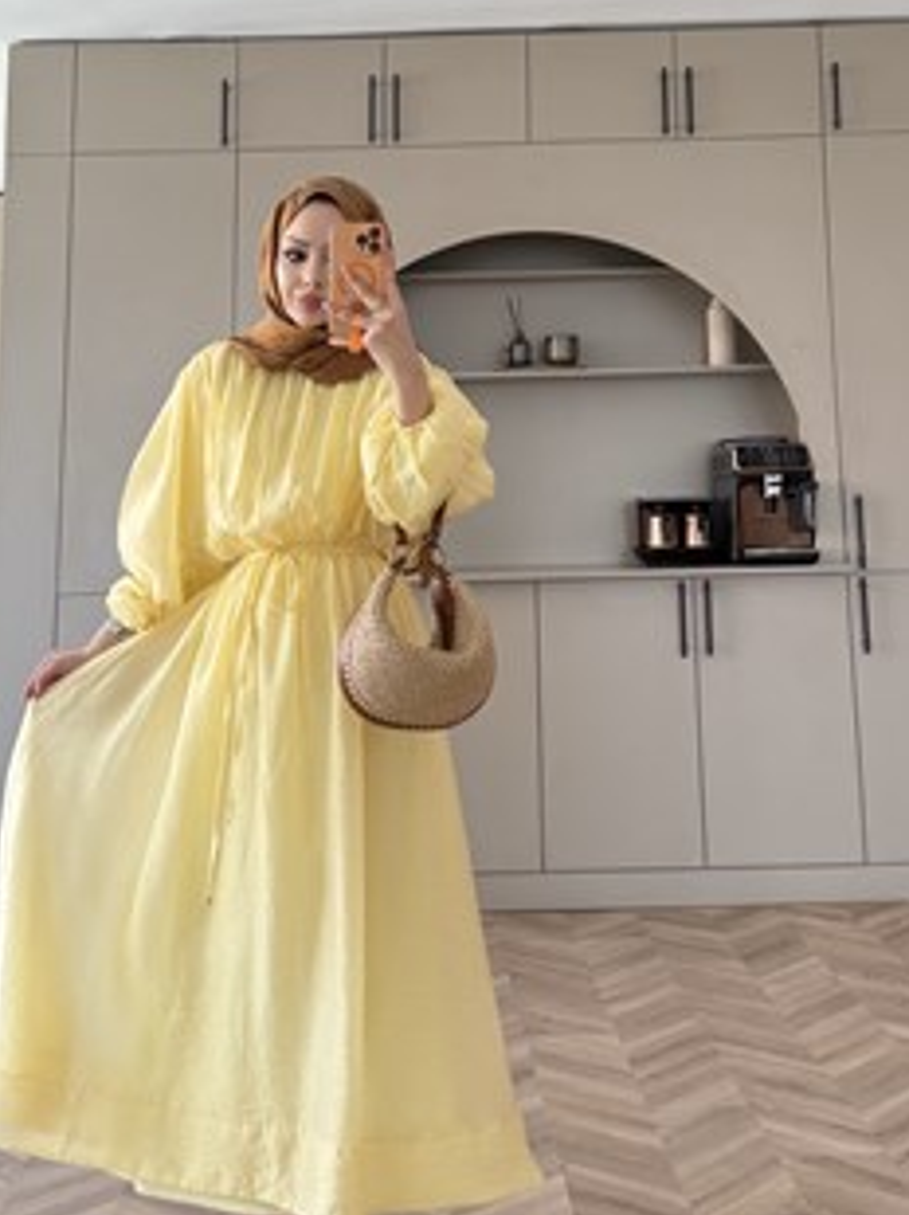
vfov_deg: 56.8
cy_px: 656
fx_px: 1122
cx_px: 349
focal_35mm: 32
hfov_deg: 43.8
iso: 80
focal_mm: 6.76
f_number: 1.78
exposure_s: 1/121
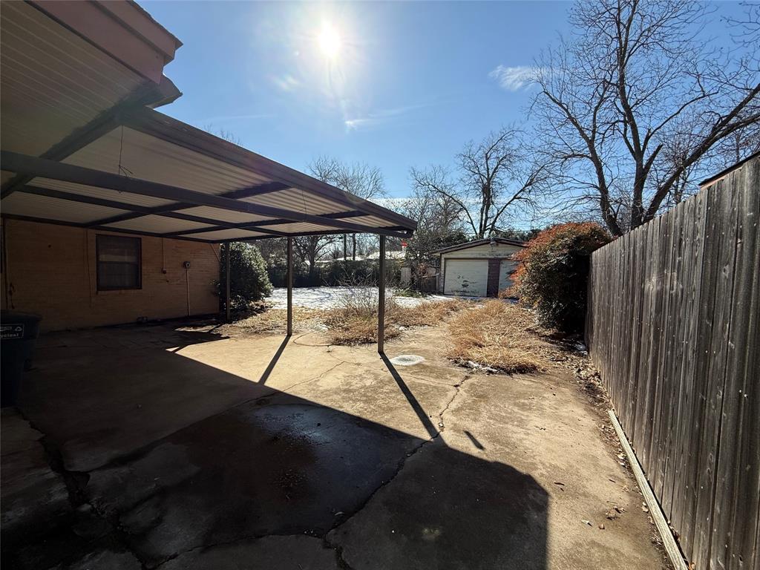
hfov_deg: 102.1
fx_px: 307
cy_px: 285
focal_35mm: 14
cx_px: 380
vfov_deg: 85.7
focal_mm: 2.22
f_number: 2.2
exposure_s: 1/2024
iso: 50
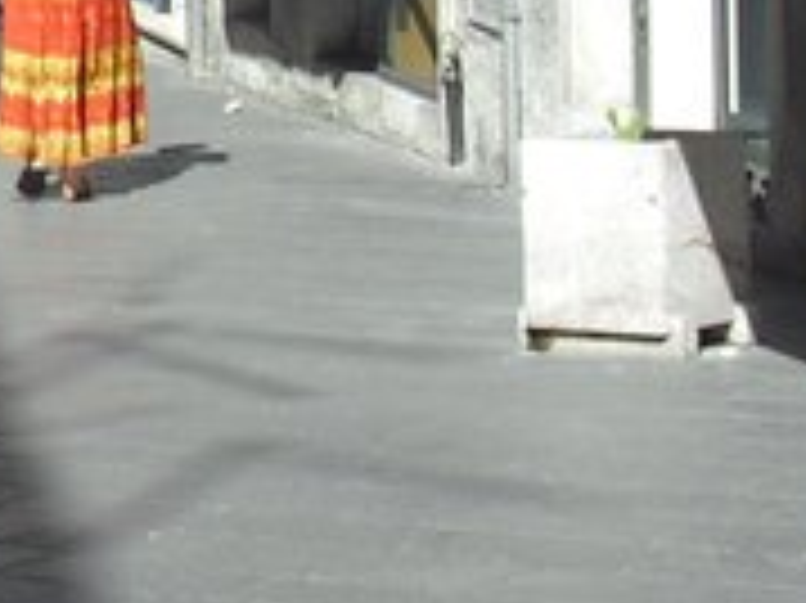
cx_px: -572
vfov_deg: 6.7
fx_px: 5049
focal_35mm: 217
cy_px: -472
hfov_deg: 8.8
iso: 100
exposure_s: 1/125
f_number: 8
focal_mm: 6.2
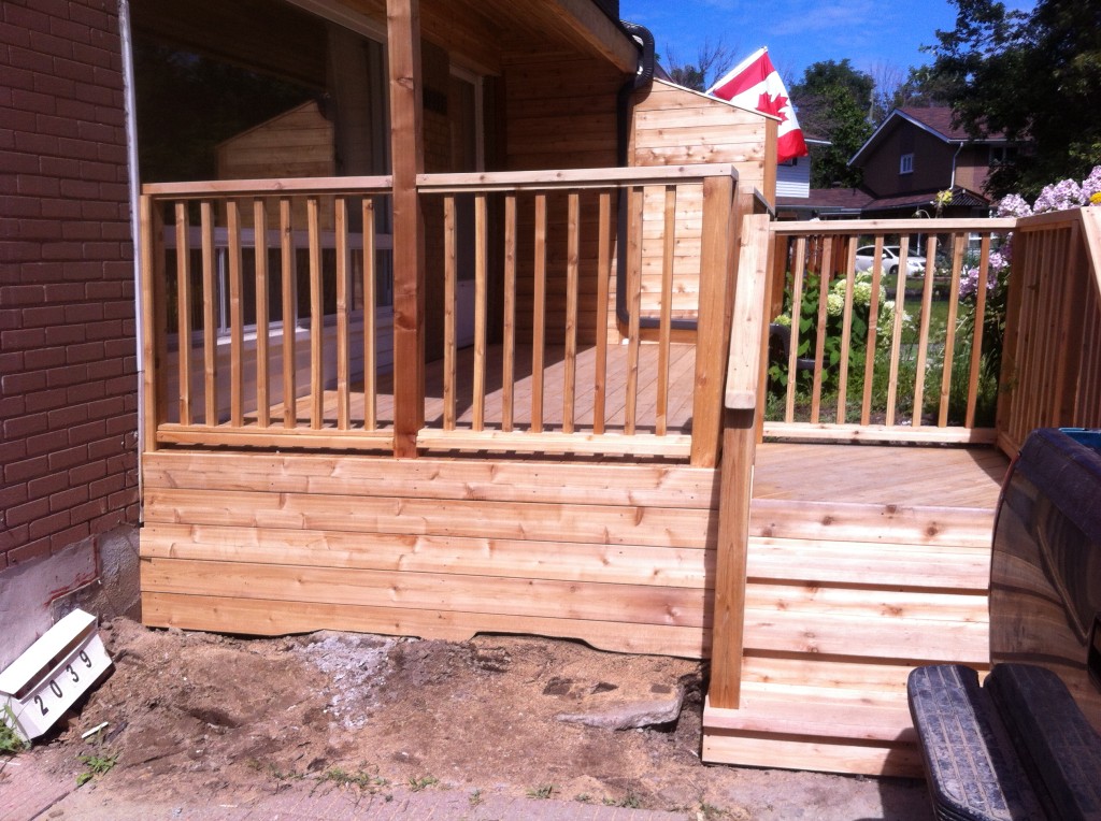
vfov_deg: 40.6
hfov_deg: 52.7
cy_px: 410
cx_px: 550
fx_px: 1111
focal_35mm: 35
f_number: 2.8
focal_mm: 3.85
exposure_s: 1/1885
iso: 80
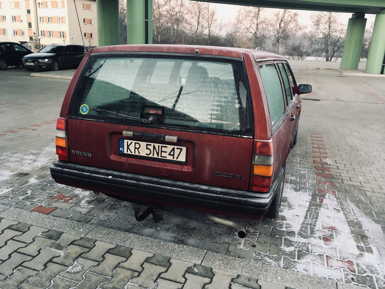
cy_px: 144
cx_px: 192
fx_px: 323
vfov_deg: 48.2
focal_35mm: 29
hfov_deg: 61.7
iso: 100
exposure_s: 1/33
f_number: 2.2
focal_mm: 4.15
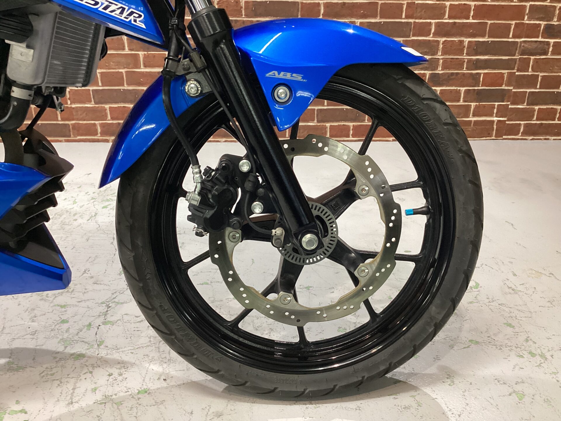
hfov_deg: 58.4
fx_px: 502
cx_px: 280
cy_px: 210
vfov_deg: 45.4
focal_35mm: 31
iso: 250
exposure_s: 1/60
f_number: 2.4
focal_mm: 3.3
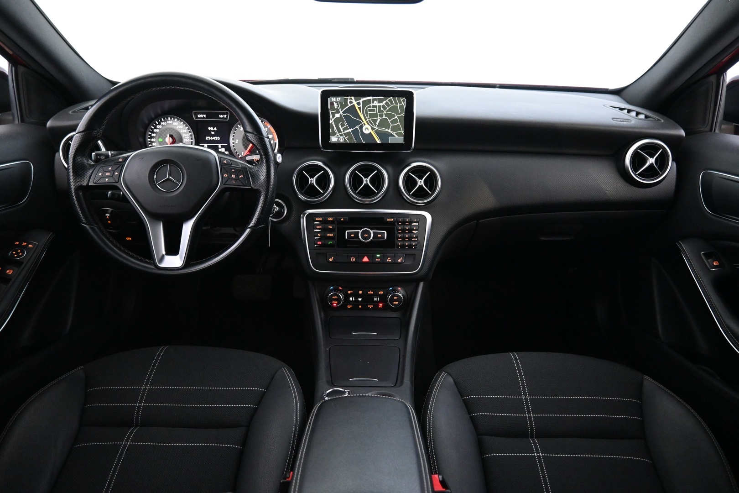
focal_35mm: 24
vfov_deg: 53.1
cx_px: 370
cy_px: 246
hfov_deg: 73.7
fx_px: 493
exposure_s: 1/25
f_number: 3.5
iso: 4500
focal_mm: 16
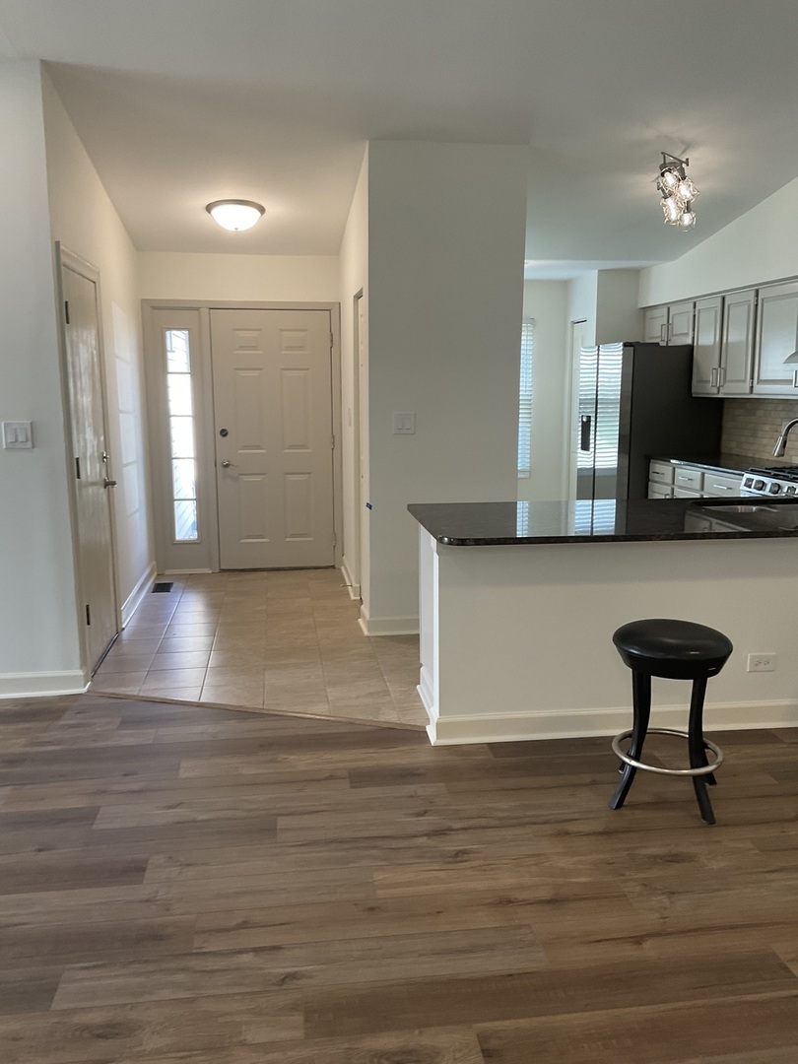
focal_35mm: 29
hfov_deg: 48.2
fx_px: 891
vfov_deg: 61.7
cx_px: 399
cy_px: 532
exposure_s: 1/60
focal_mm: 3
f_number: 1.8
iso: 50
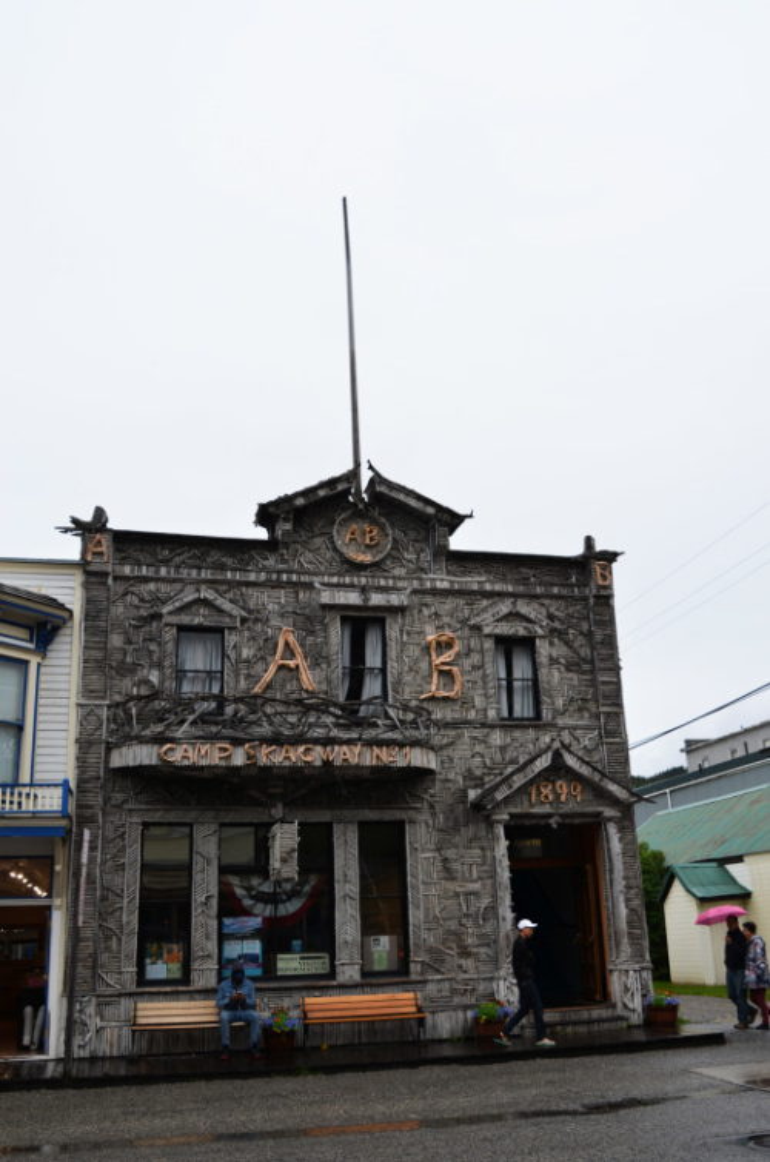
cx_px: 385
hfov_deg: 41.5
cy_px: 581
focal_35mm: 32
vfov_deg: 59.6
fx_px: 1015
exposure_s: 1/250
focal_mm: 21
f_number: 8
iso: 110
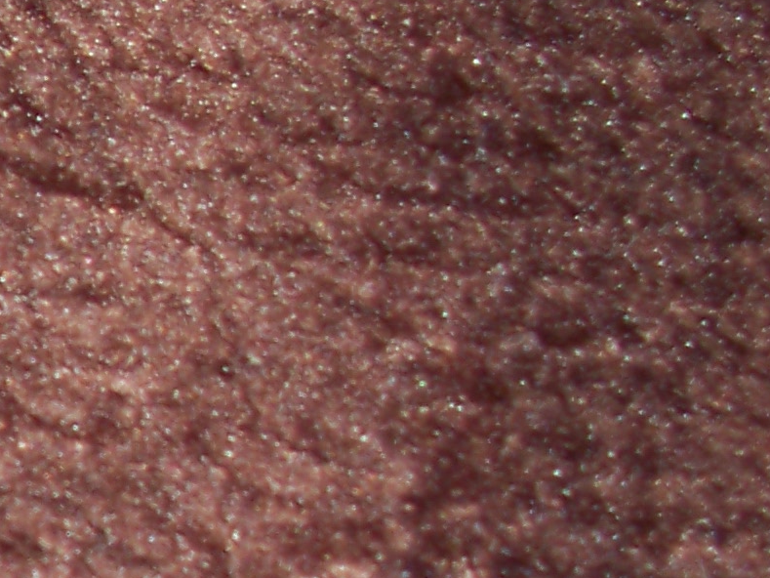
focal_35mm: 193
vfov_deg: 7.7
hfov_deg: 8.9
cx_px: -1298
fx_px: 4294
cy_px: 497
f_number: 2.8
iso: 80
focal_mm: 7.54
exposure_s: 1/30
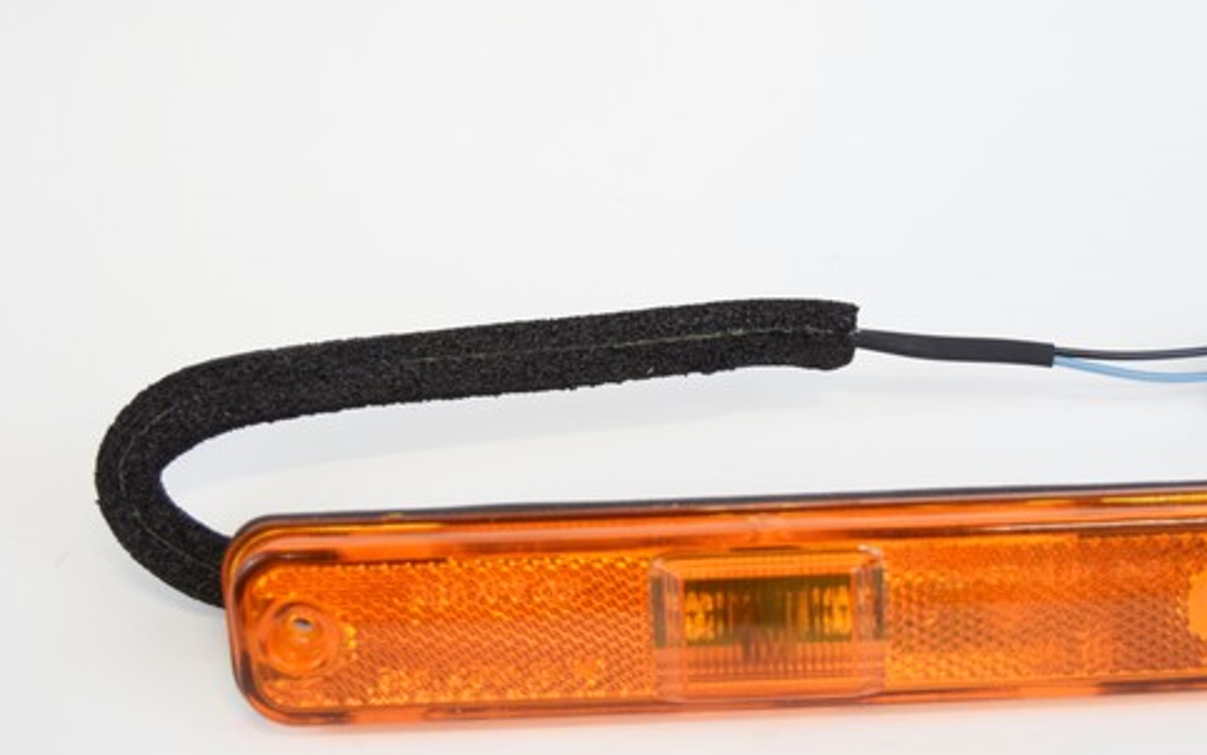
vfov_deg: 17.9
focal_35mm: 73
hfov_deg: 28.1
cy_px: 426
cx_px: 770
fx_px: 2402
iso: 900
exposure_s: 1/60
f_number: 4.8
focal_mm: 36
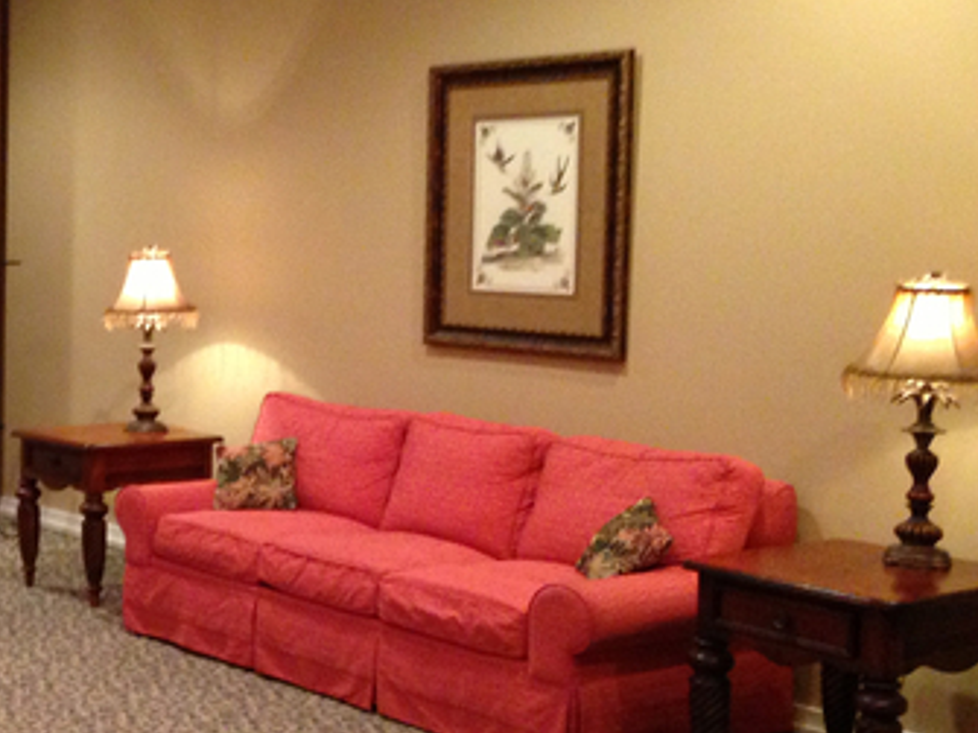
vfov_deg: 21.3
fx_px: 1949
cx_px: -9
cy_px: 361
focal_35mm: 69
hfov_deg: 26.6
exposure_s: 1/17
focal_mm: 4.13
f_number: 2.4
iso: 400
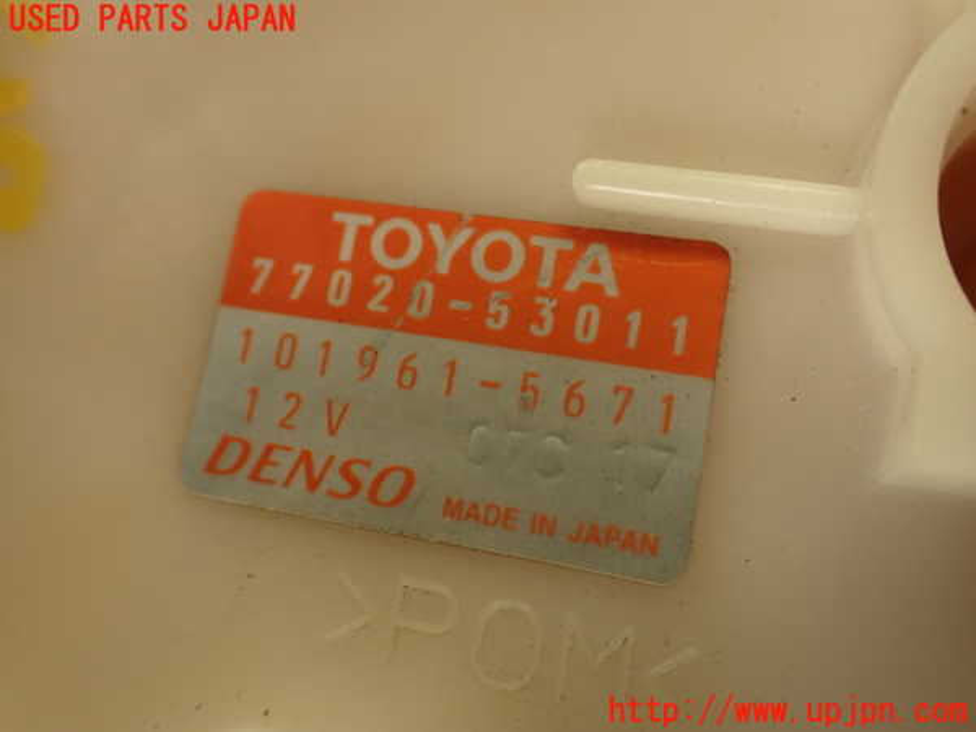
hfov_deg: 56.8
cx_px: 488
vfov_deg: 44.2
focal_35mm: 32
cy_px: 366
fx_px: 902
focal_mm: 5.79
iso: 200
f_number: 2.4
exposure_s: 1/60
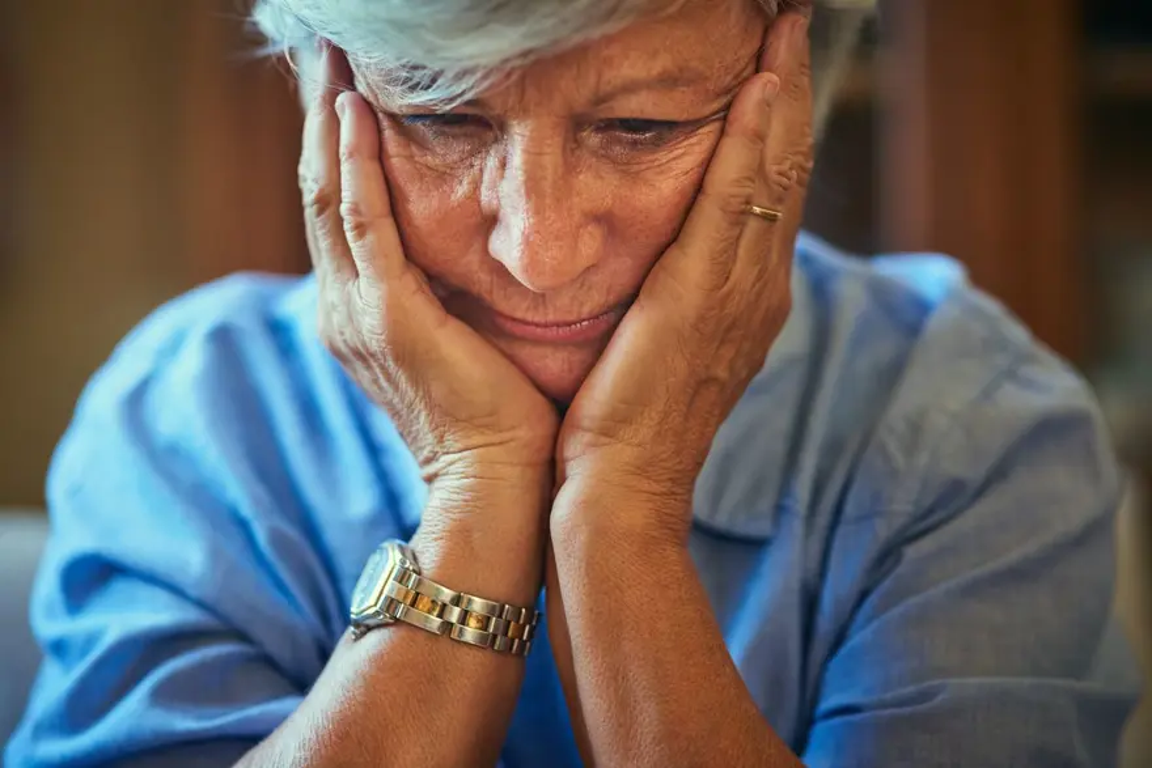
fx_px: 2720
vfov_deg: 16.1
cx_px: 576
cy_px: 384
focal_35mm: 85
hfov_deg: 23.9
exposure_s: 1/250
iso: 400
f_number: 2.2
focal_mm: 85
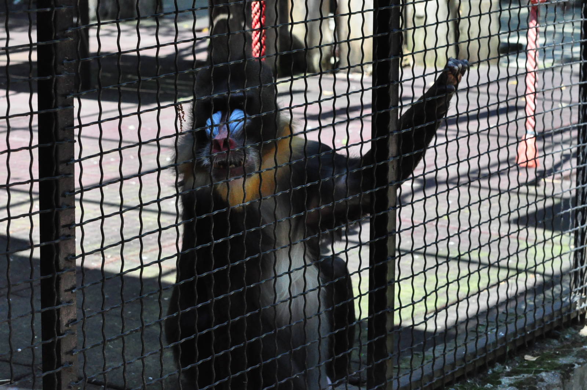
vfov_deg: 13.0
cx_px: 294
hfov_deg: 19.5
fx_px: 1710
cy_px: 195
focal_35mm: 105
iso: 3200
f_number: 8
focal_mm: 70
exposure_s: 1/1000
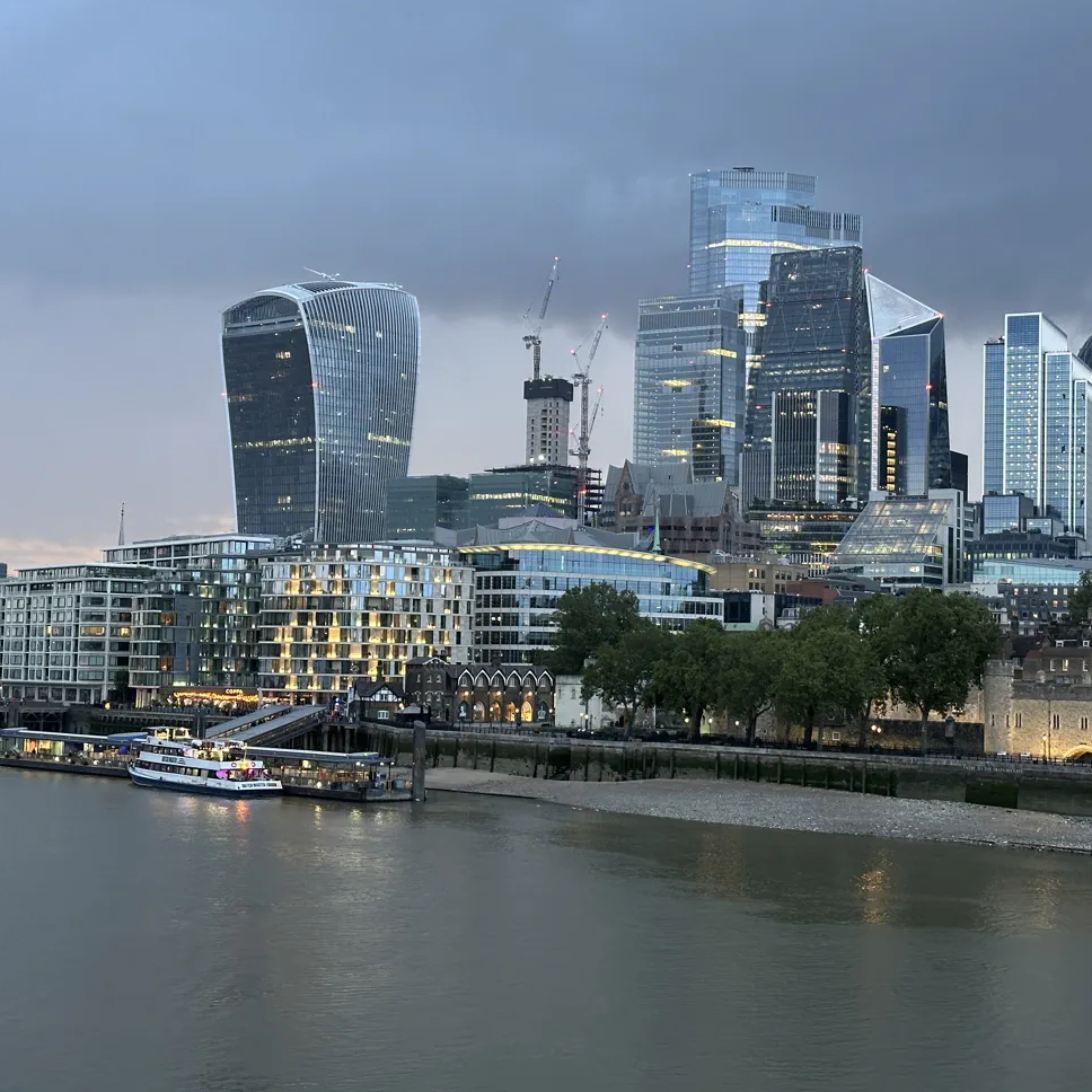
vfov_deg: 30.0
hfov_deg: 29.9
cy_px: 544
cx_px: 671
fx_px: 2034
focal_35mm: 57
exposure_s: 1/33
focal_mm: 6.86
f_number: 1.78
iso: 200
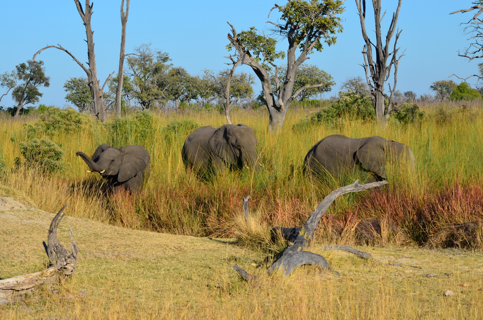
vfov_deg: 9.1
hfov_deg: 13.7
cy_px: 160
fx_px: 2008
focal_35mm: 150
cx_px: 242
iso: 100
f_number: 11
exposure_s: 1/125
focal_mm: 100
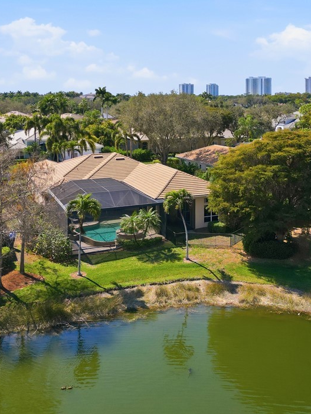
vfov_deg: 52.6
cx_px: 163
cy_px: 196
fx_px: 419
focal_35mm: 35
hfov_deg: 40.7
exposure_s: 1/3200
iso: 110
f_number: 1.7
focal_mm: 6.7
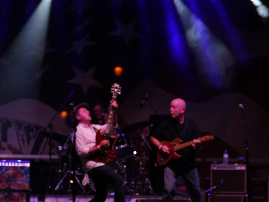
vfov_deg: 10.2
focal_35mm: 145
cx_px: 126
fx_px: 1127
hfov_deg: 13.6
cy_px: 155
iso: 800
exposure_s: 1/640
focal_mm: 78
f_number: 2.8
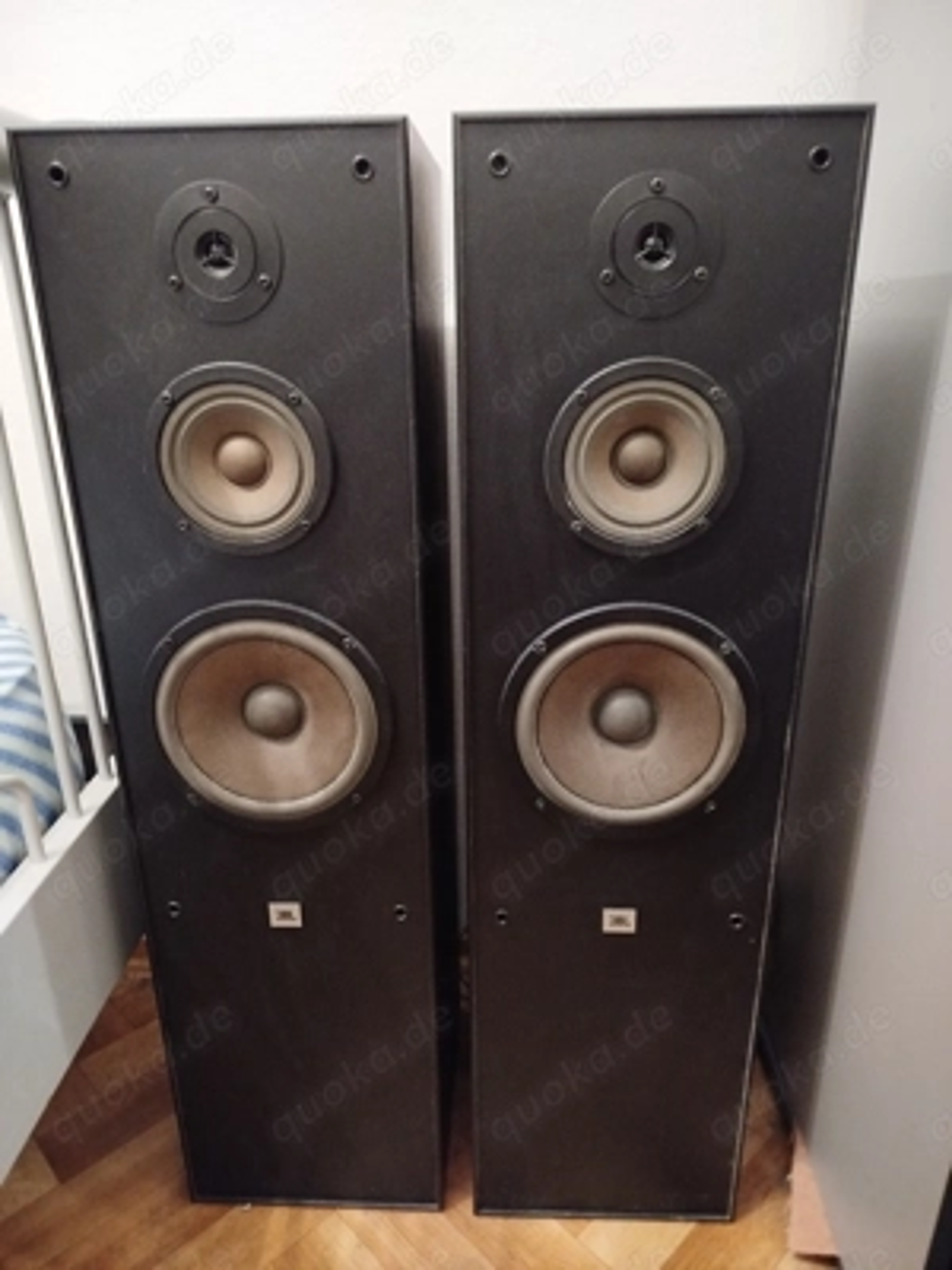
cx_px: 476
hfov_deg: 56.8
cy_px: 635
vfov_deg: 71.6
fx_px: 880
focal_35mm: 24
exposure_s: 1/17
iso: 1250
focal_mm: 5.31
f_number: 1.7
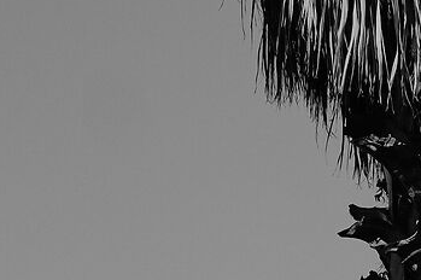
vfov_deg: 5.4
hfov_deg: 8.5
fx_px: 2816
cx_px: 469
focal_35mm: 241
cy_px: 783
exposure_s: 1/340
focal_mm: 23
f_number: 8
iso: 200
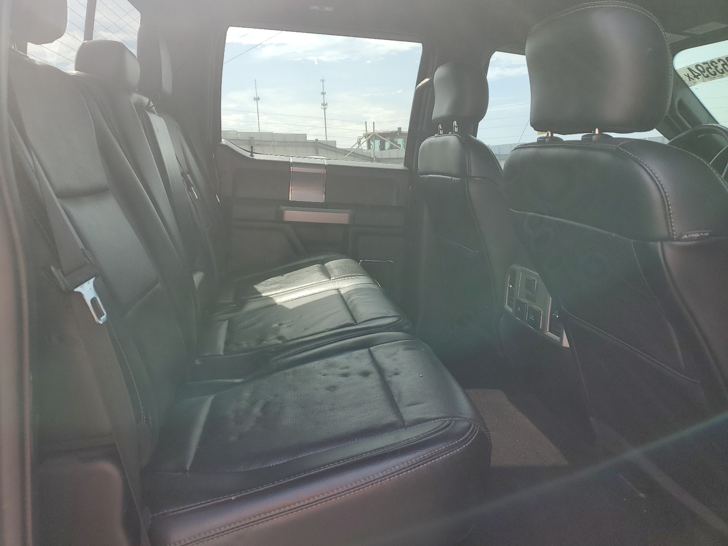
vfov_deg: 53.1
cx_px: 364
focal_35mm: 26
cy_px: 273
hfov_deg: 67.3
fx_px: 547
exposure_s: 1/769
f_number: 1.5
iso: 50
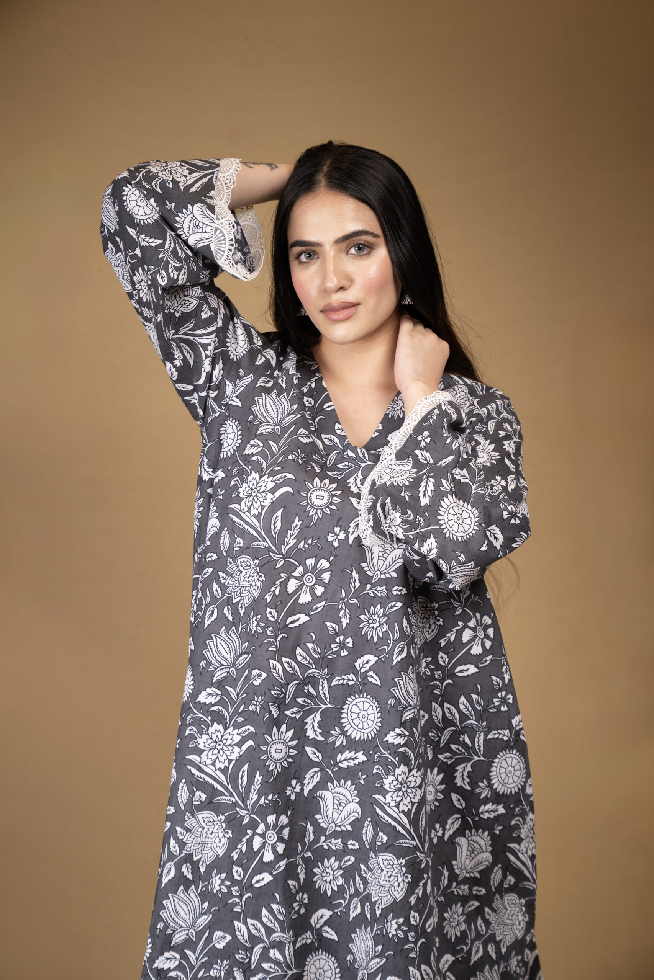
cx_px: 327
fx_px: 1907
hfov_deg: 19.5
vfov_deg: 28.8
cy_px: 490
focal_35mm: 70
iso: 250
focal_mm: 70
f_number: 4.5
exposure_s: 1/125
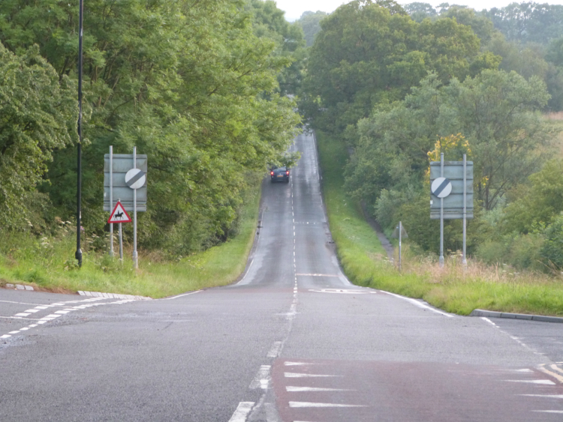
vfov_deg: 10.2
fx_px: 2375
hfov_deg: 13.5
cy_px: 211
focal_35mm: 146
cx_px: 282
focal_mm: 26.3
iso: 400
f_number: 3.7
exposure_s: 1/30
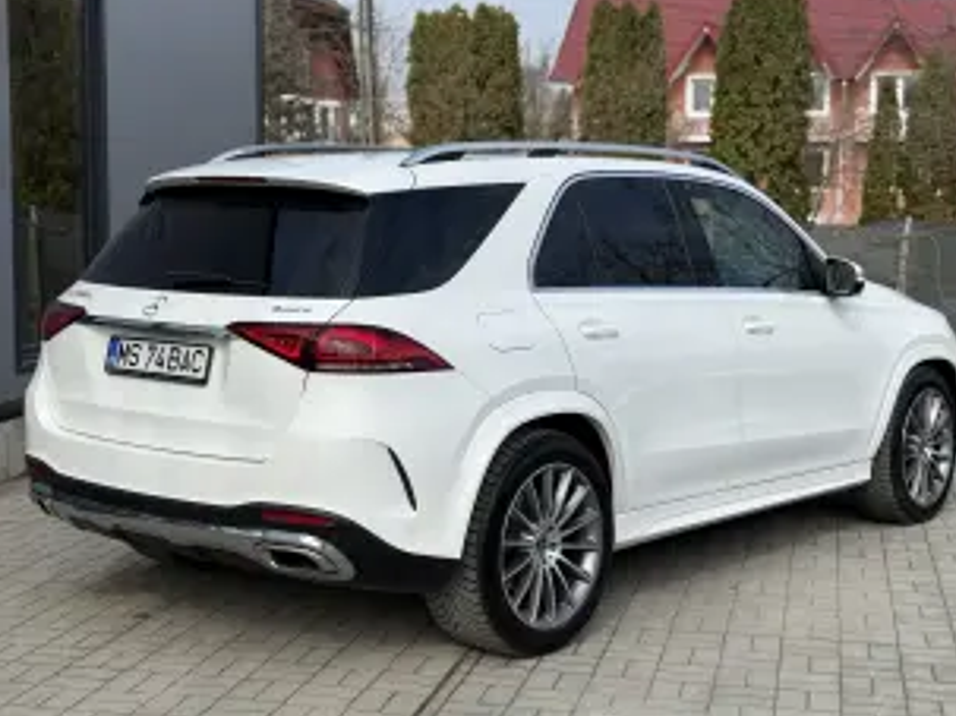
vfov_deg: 25.6
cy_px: 337
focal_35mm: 57
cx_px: 502
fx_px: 1574
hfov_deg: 33.8
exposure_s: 1/4878
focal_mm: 6.76
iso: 64
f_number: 1.78
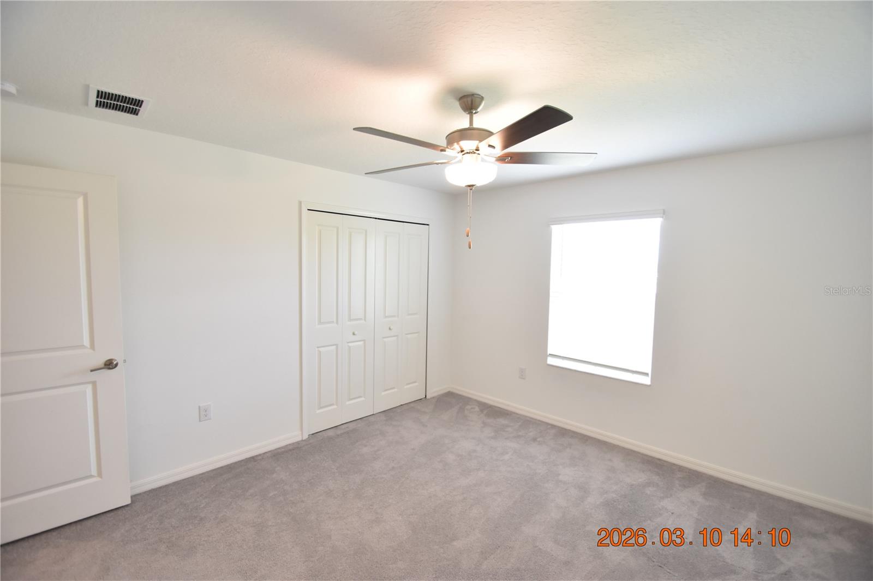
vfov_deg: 77.3
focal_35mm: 15
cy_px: 290
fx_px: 364
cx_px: 436
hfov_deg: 100.4
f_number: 3.5
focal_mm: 10
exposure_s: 1/90
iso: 800
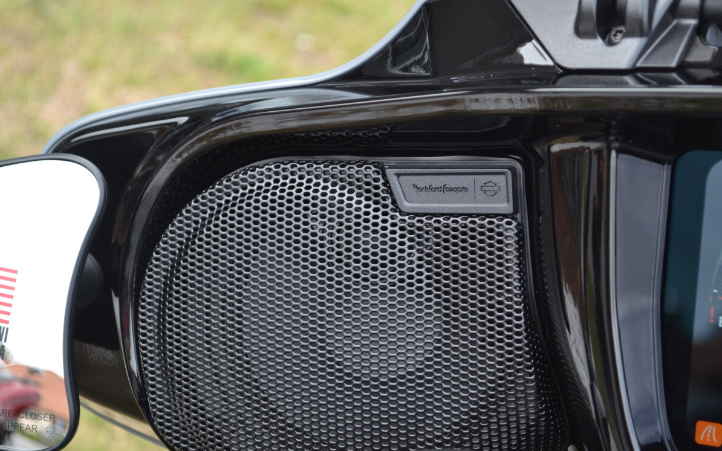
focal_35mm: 85
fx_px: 1663
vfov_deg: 15.4
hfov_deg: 24.5
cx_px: 360
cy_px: 233
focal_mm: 55
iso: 180
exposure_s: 1/125
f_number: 5.6
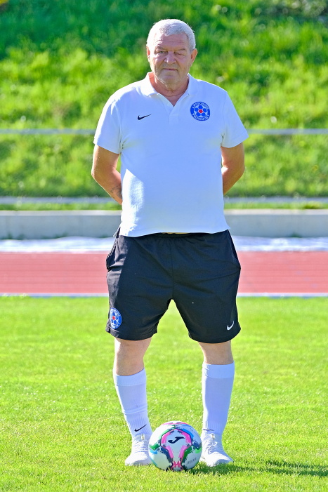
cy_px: 246
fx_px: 2270
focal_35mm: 166
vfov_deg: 12.4
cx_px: 164
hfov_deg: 8.3
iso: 320
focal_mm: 110.6
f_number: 2.8
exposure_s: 1/1600
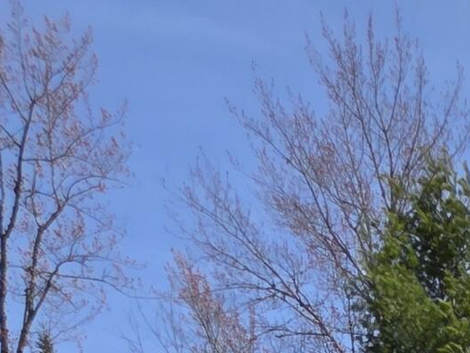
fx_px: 992
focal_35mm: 73
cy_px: 907
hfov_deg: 21.2
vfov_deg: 13.3
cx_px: 760
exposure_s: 1/2371
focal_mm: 2.2
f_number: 1.9
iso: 40
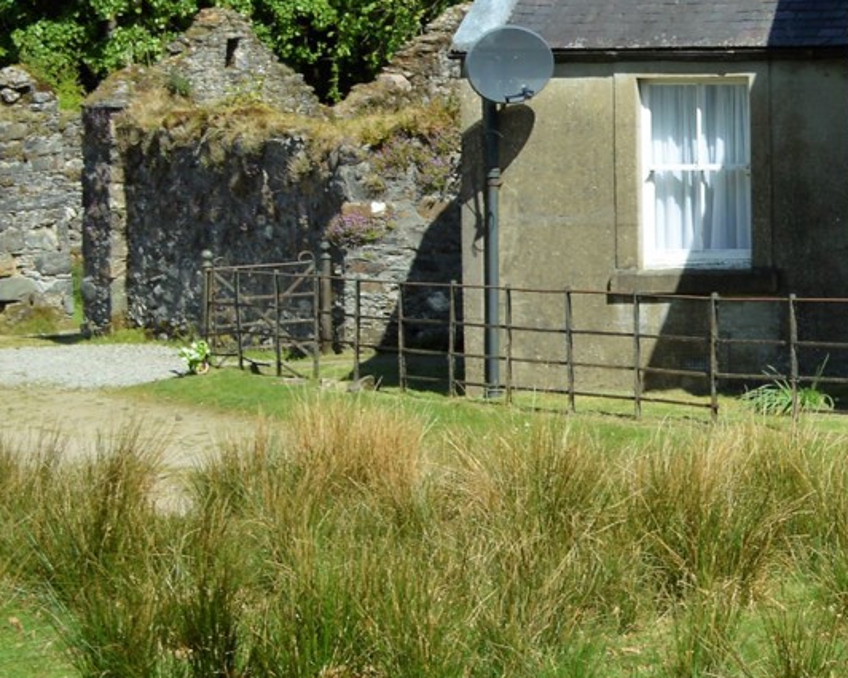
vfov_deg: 11.6
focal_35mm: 132
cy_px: 10
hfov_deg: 13.3
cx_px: 1468
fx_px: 3311
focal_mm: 26
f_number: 8
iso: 100
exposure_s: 1/250
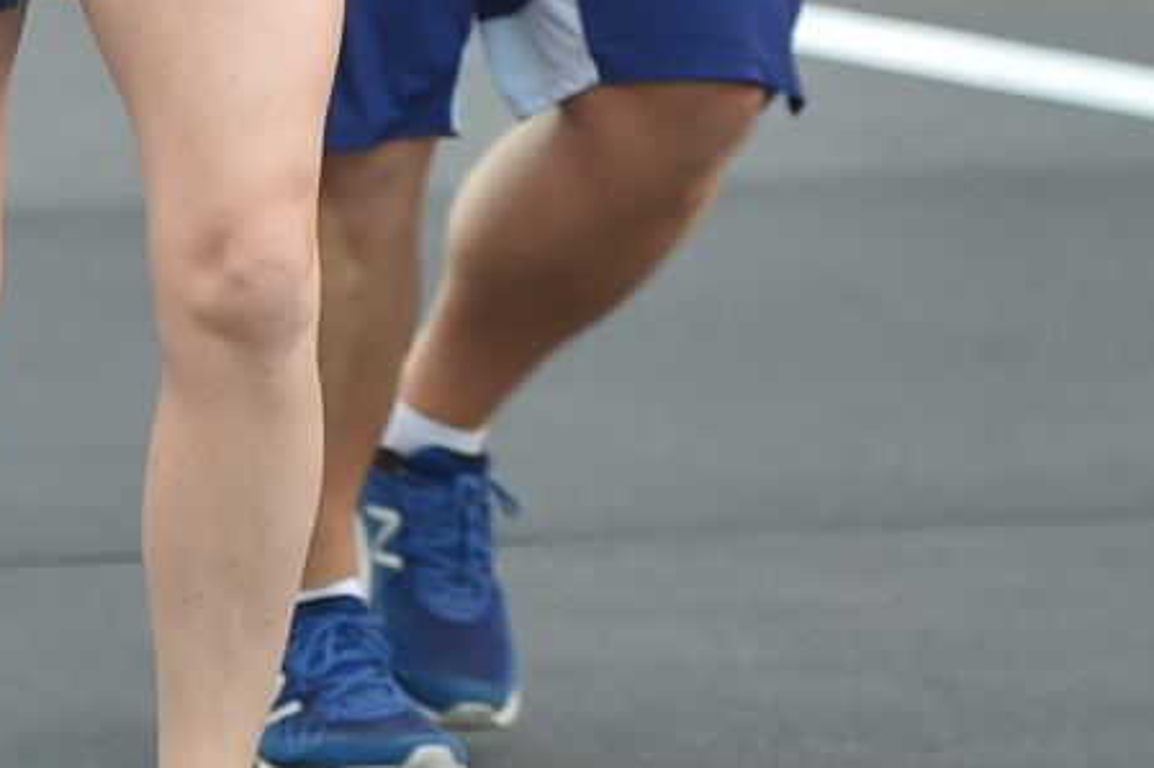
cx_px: 39
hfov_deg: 4.9
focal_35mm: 422
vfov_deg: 3.3
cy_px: 31
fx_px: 13522
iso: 1000
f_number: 2.8
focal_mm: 105
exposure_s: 1/500
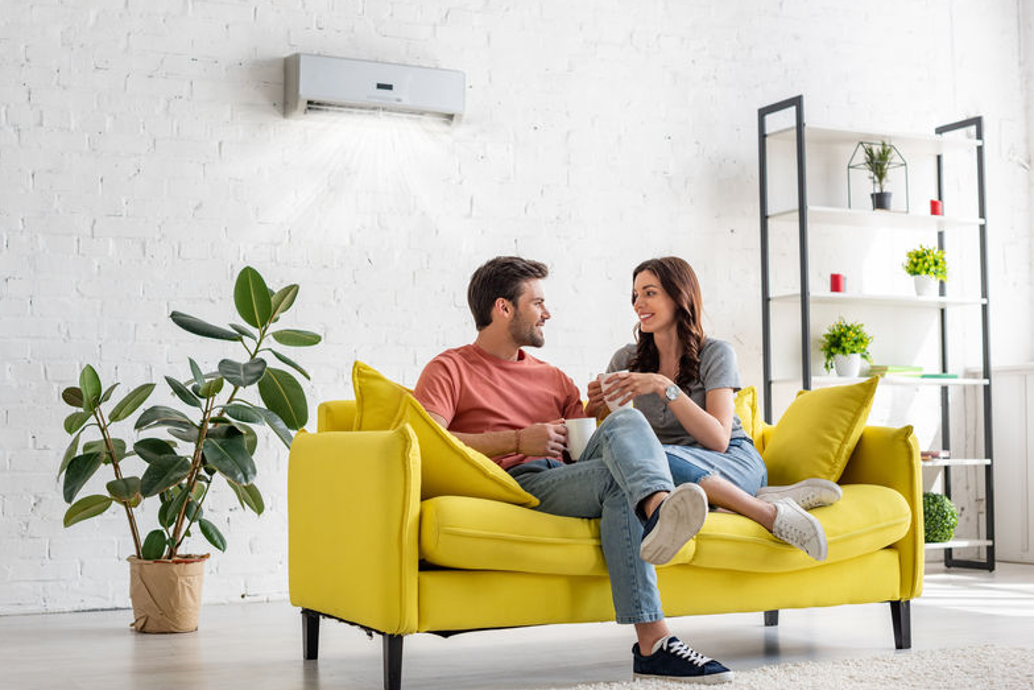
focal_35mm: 54
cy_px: 357
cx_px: 493
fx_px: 1551
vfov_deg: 25.1
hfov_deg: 36.9
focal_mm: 50
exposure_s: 1/200
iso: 400
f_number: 4.5
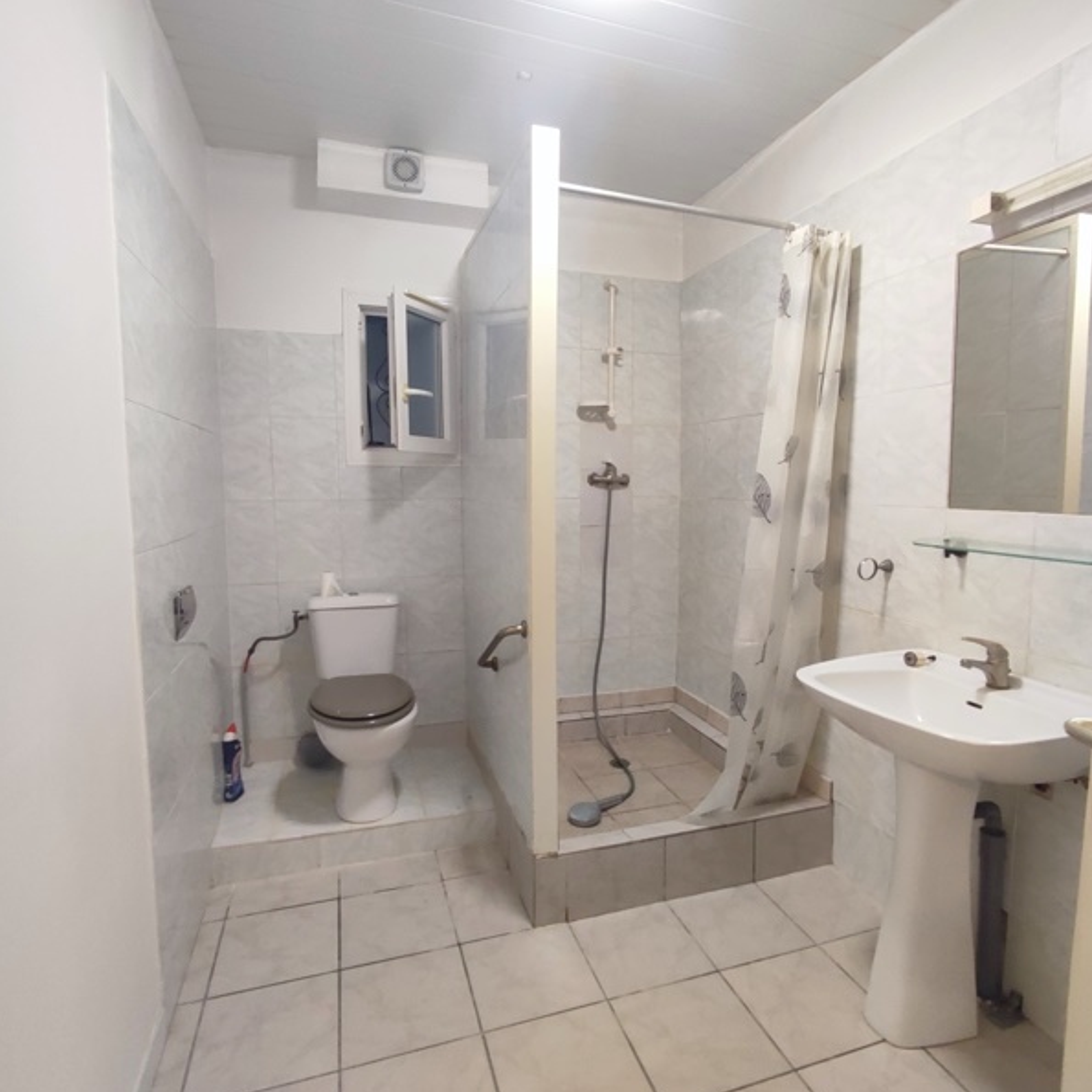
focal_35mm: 19
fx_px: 678
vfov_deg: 77.7
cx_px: 565
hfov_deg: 77.7
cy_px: 549
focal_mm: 1.65
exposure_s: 1/33
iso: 368
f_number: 2.2
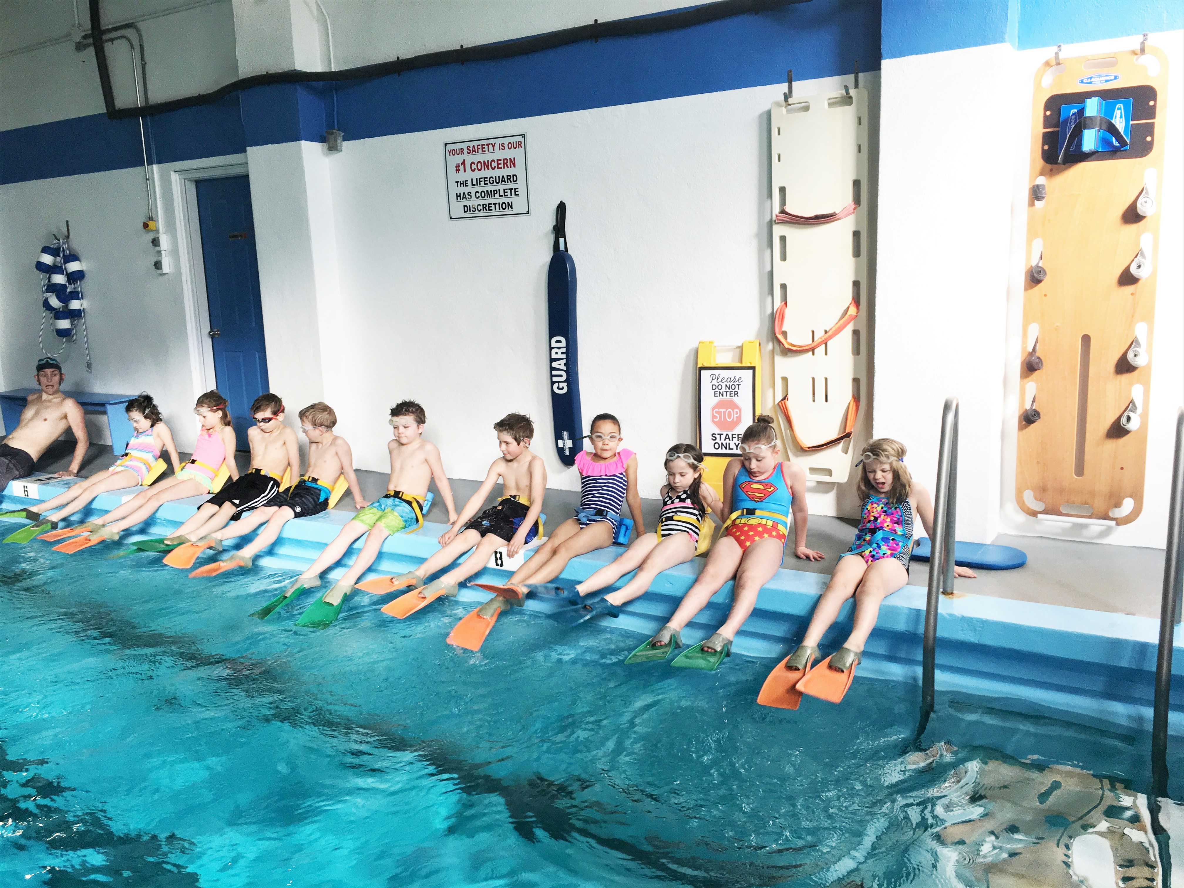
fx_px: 992
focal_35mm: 29
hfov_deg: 61.7
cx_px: 592
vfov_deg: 48.2
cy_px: 444
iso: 40
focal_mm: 4.15
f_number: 2.2
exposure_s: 1/120
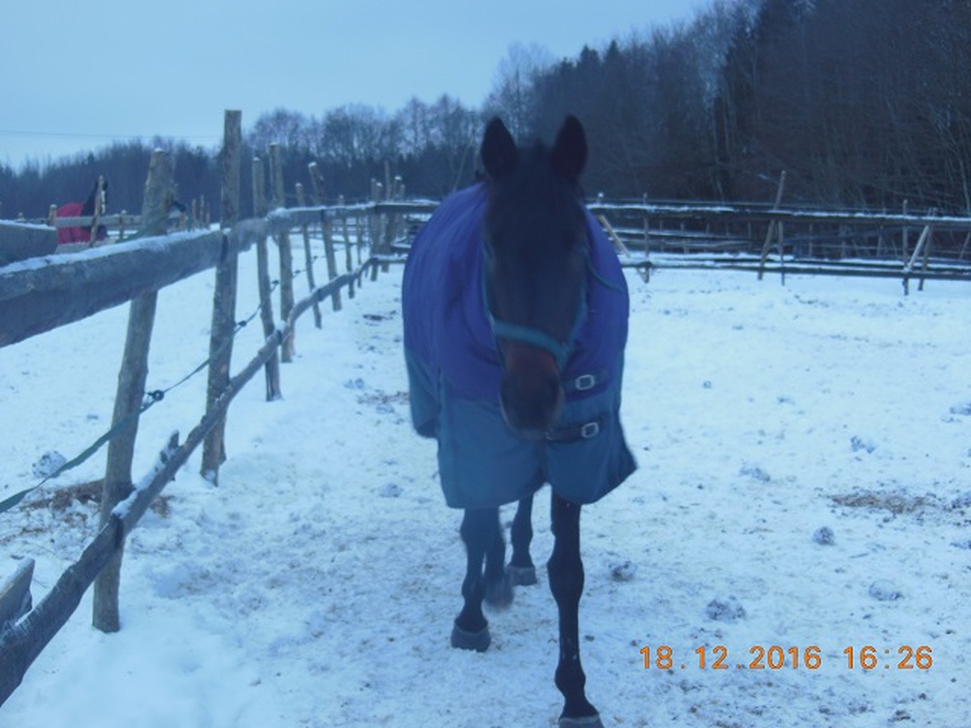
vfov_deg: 28.0
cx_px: 486
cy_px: 364
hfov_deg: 36.8
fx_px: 1459
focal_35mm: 52
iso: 125
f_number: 4.7
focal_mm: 9.3
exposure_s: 1/30
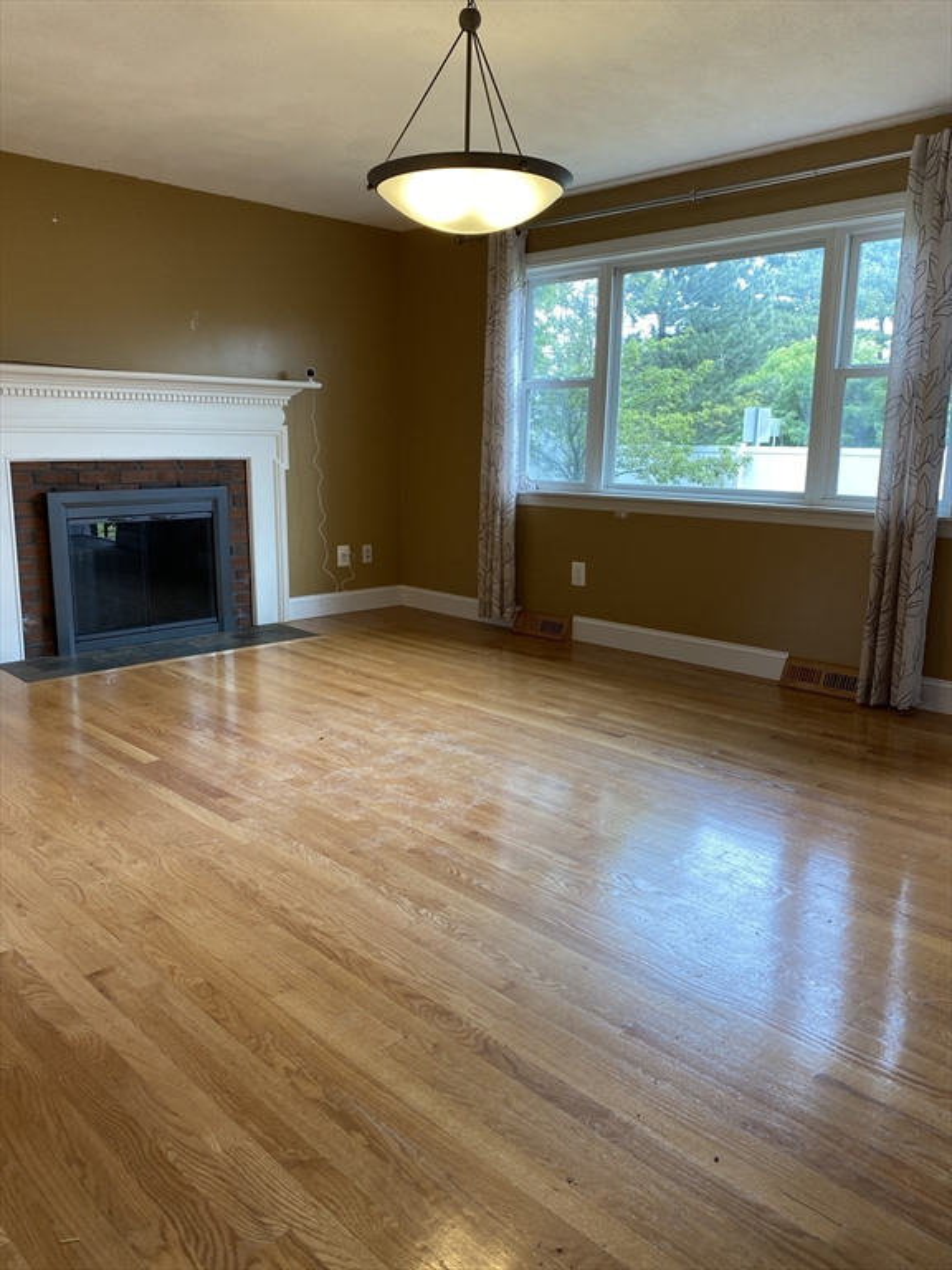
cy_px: 635
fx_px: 953
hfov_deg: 53.1
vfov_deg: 67.3
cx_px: 476
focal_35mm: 26
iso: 80
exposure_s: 1/120
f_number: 1.8
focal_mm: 4.25
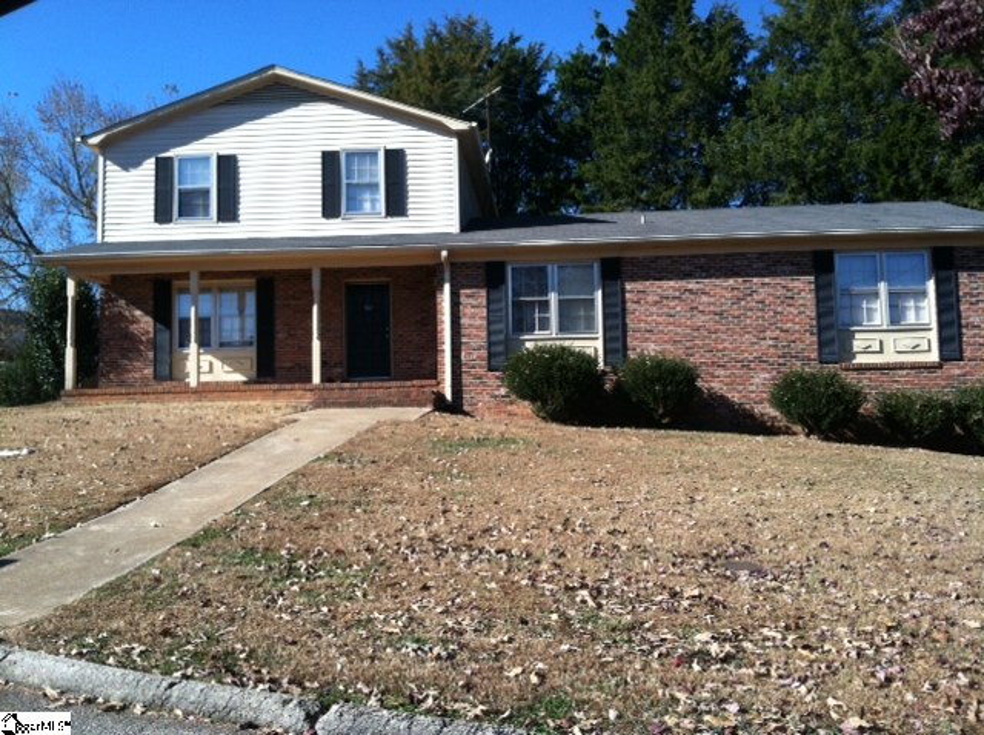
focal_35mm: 35
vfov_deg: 40.6
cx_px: 492
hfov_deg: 52.7
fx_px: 993
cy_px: 368
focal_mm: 3.85
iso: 80
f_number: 2.8
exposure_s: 1/706
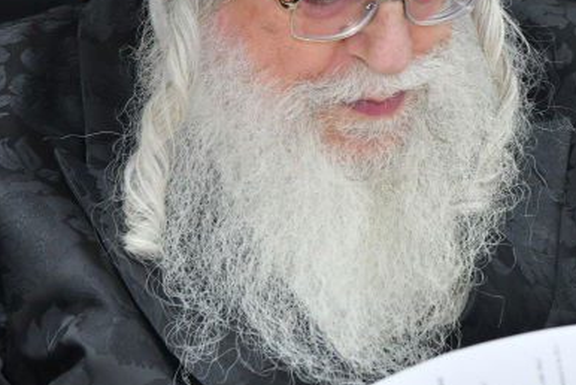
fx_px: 5092
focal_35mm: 318
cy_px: 153
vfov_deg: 4.3
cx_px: 357
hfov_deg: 6.5
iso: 800
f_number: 5.6
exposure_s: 1/100
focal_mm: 120
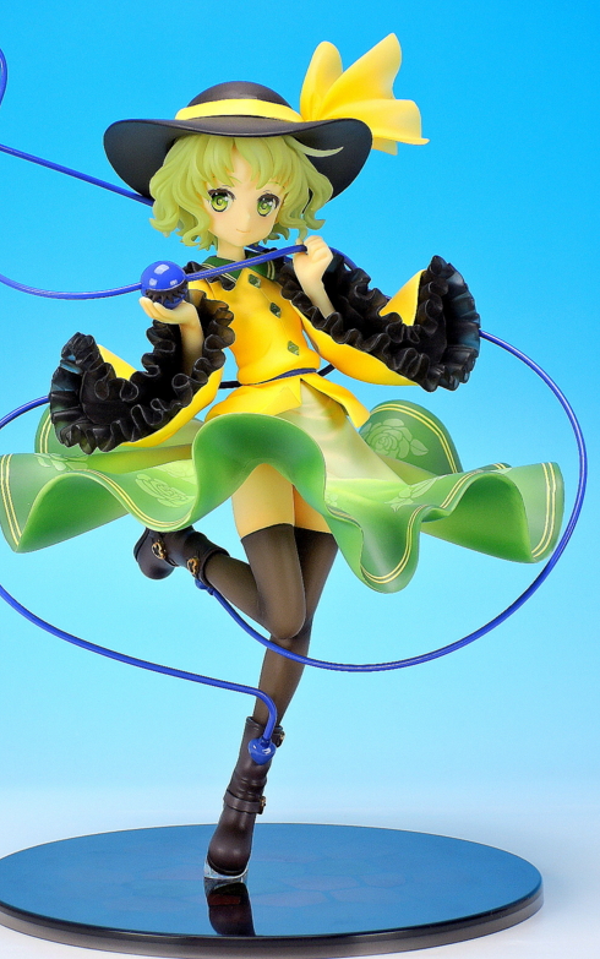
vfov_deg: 22.5
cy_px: 475
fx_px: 2405
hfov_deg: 14.2
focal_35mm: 92
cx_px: 244
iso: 80
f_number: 4.5
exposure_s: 1/4
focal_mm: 18.2
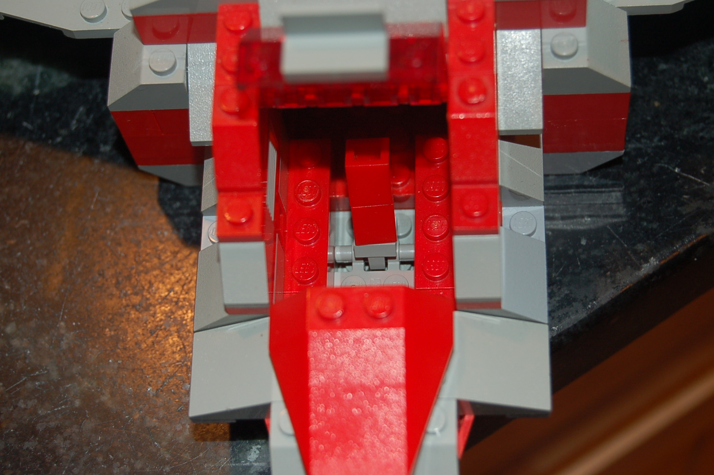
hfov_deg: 24.6
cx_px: 357
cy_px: 238
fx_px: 1635
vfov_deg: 16.5
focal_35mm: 82
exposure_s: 1/60
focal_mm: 55
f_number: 5.6
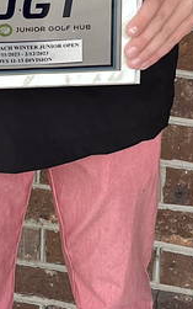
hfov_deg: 9.9
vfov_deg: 15.6
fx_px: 1110
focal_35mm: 132
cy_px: 16
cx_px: 75
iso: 125
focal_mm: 5.1
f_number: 1.6
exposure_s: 1/121
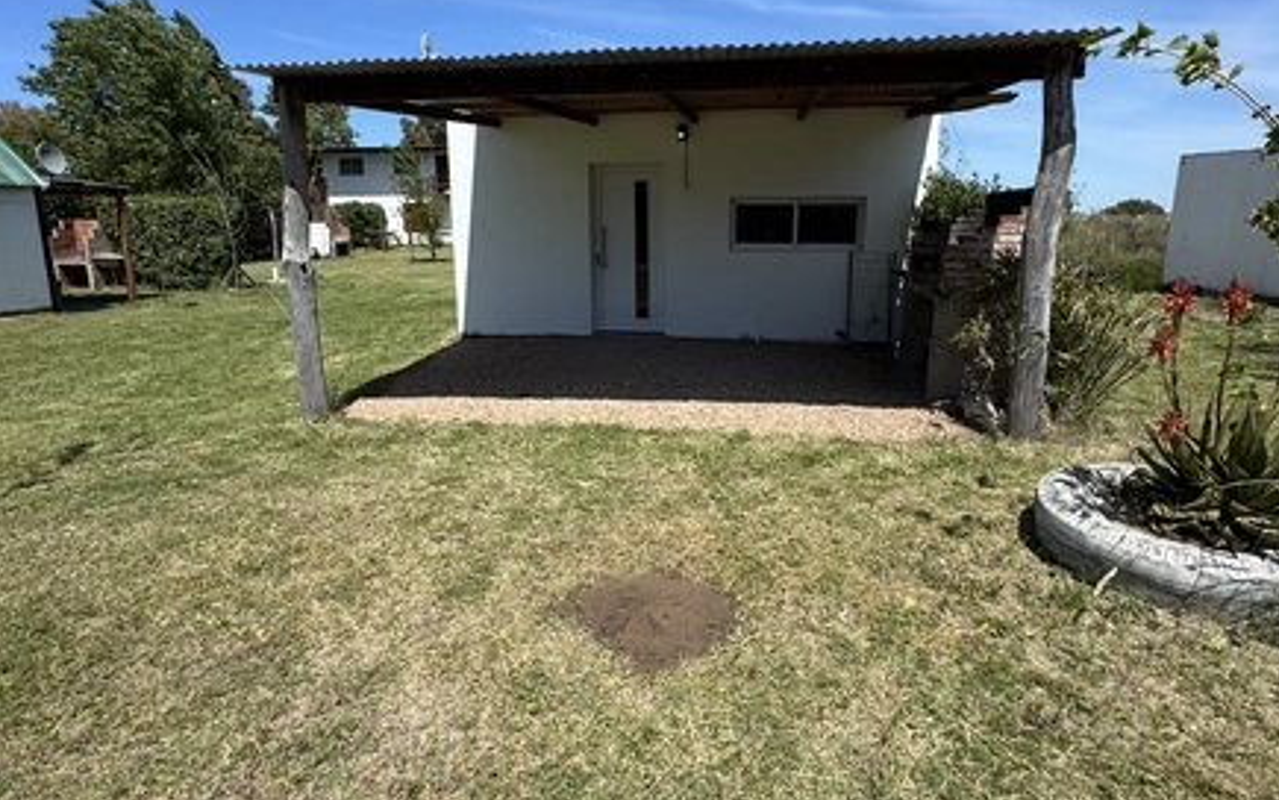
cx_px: 644
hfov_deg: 101.5
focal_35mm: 15
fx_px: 523
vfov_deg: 74.5
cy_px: 350
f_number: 2.2
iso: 50
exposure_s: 1/1709
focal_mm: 2.22
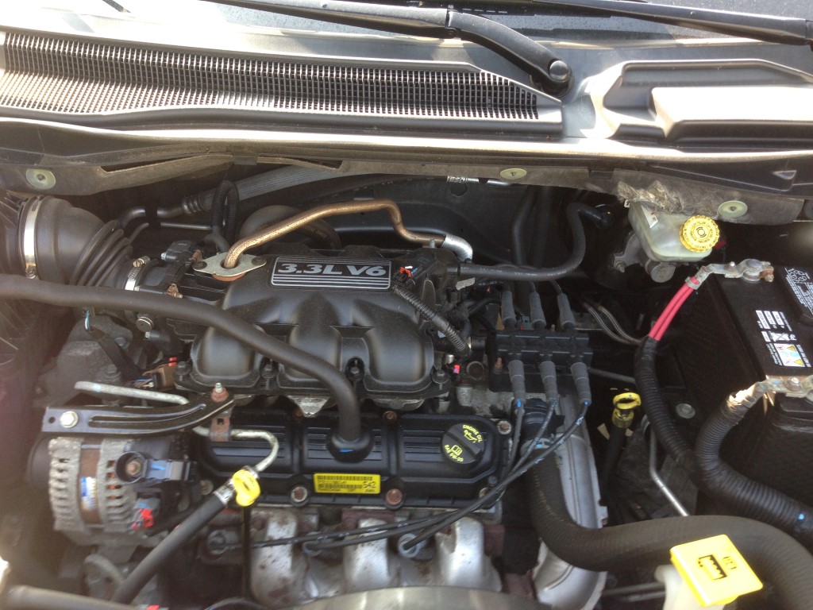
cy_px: 305
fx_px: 775
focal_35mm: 33
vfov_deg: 42.9
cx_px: 406
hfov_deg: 55.4
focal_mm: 4.12
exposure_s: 1/60
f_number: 2.4
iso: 64
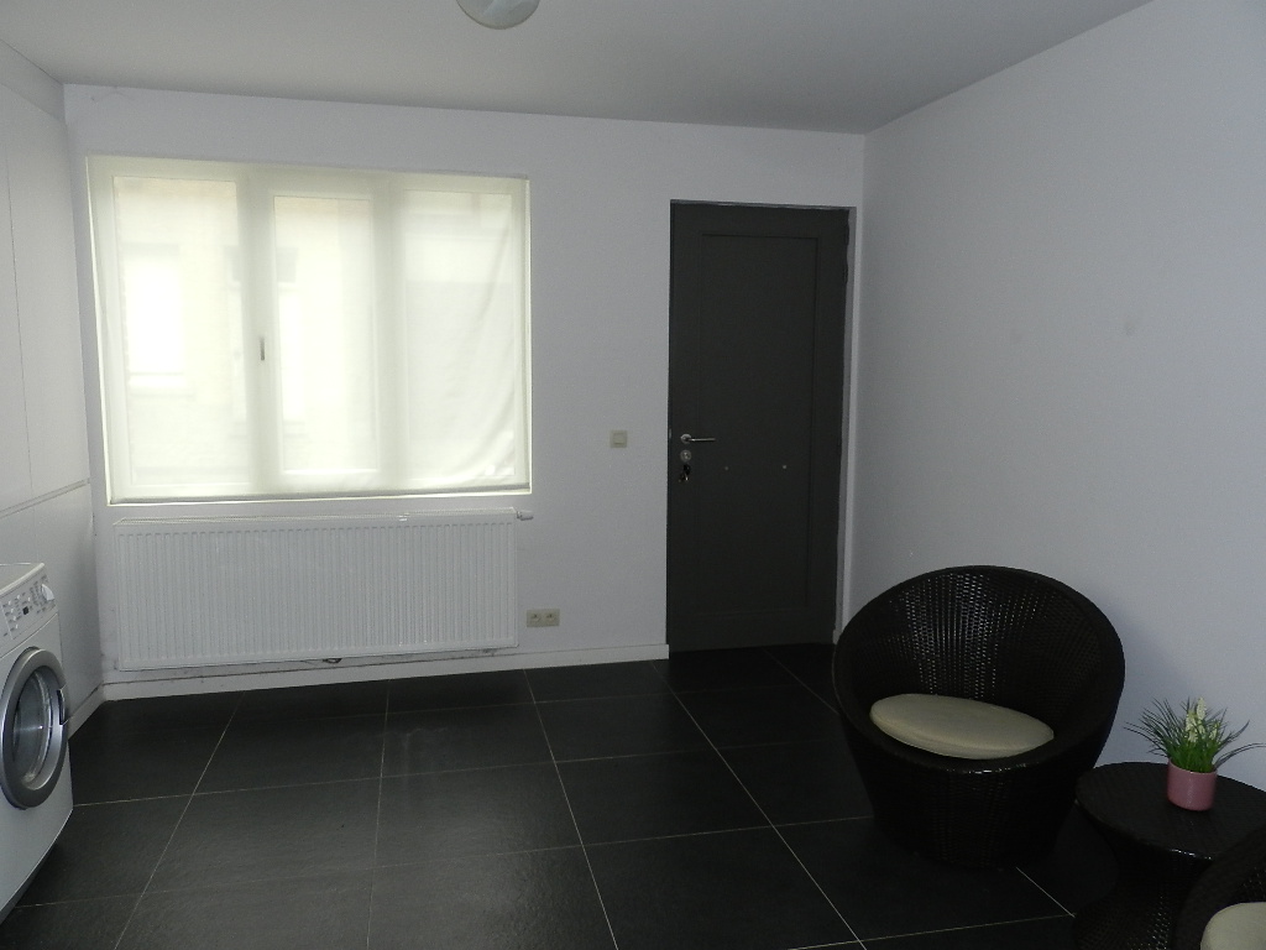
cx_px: 633
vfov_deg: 54.9
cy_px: 475
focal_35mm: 25
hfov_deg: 69.4
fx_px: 914
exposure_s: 1/30
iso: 200
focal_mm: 4.5
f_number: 3.5
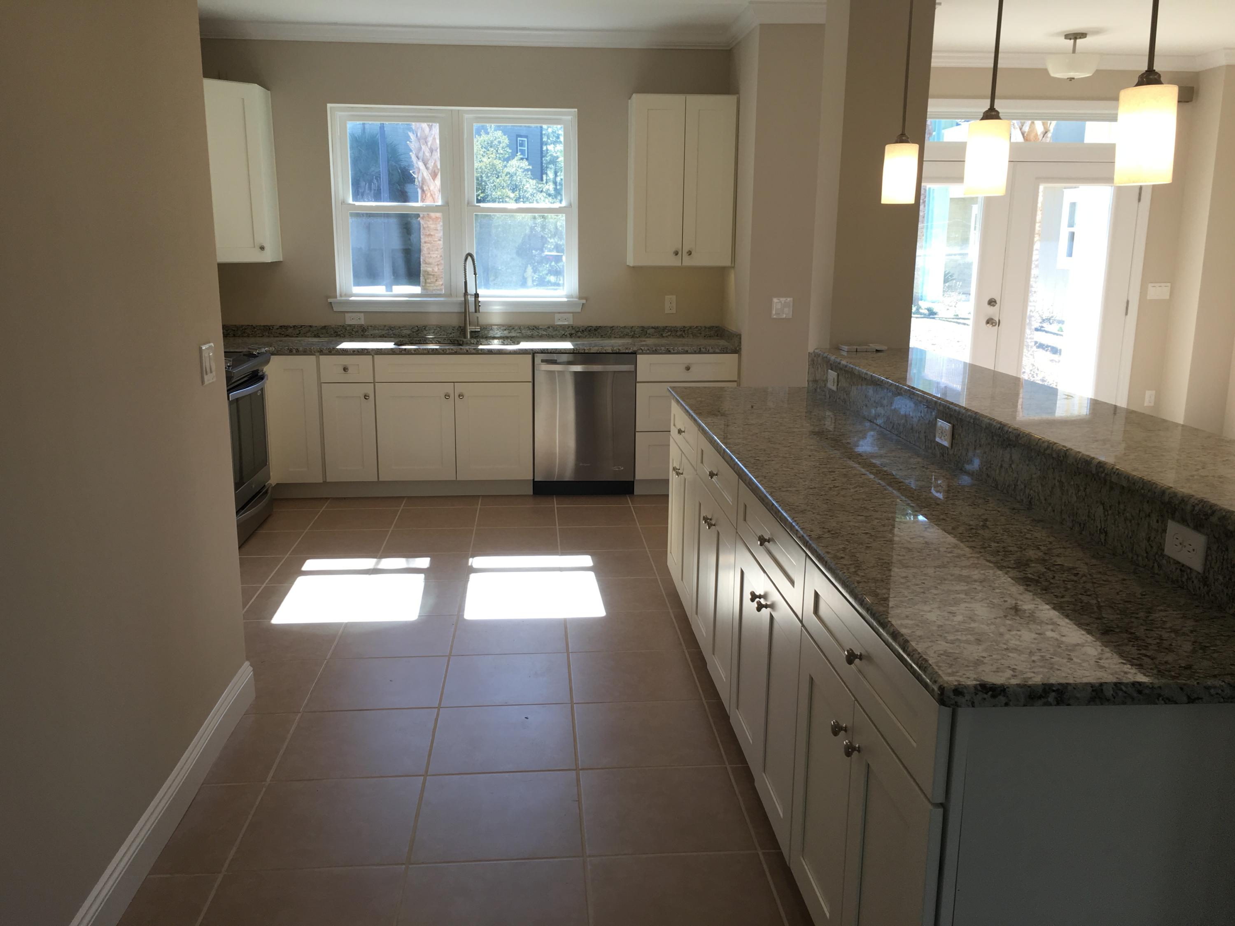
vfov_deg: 48.2
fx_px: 1035
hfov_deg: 61.7
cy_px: 463
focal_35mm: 29
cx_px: 618
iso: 32
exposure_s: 1/120
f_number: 2.2
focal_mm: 4.15
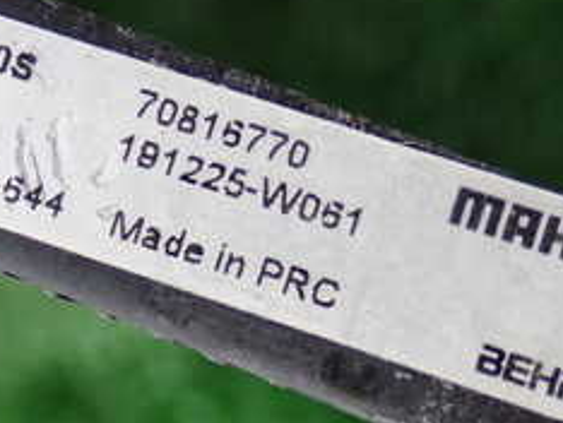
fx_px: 2084
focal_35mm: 128
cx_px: 106
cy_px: 178
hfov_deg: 15.3
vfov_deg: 11.6
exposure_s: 1/50
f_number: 3.2
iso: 200
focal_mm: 9.01
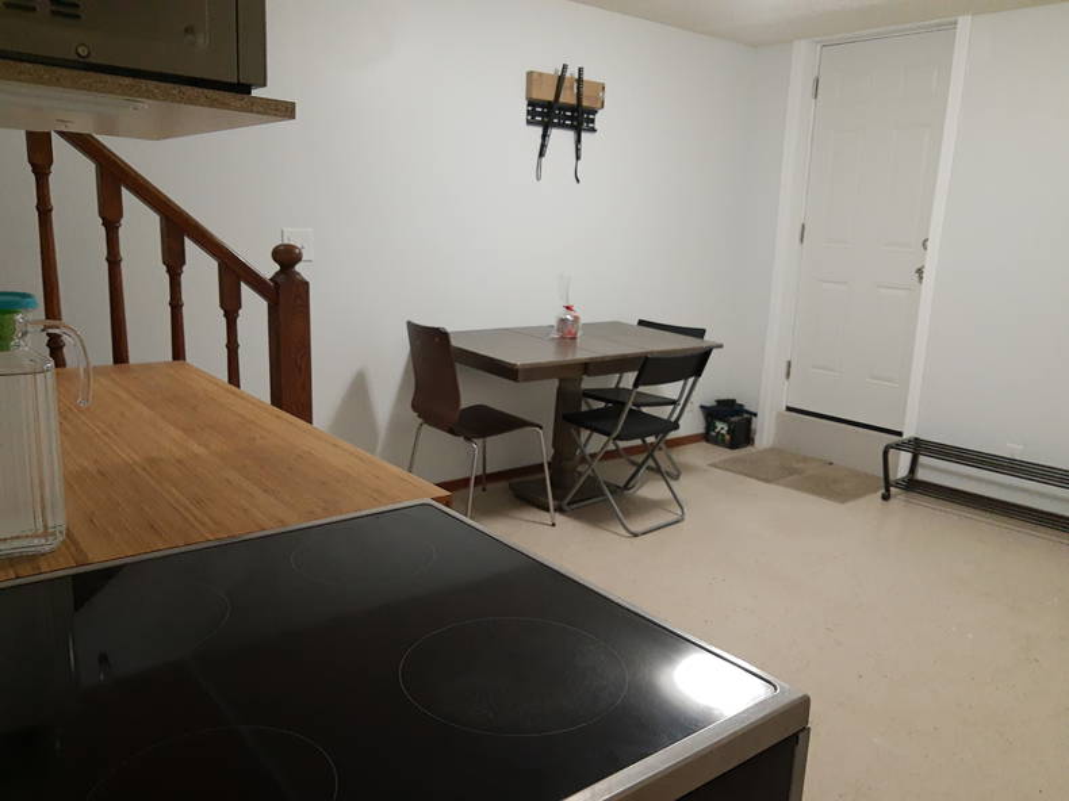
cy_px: 400
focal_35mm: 26
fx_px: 803
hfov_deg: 67.3
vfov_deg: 53.0
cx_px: 534
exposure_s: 1/60
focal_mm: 3.95
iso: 476
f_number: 1.8
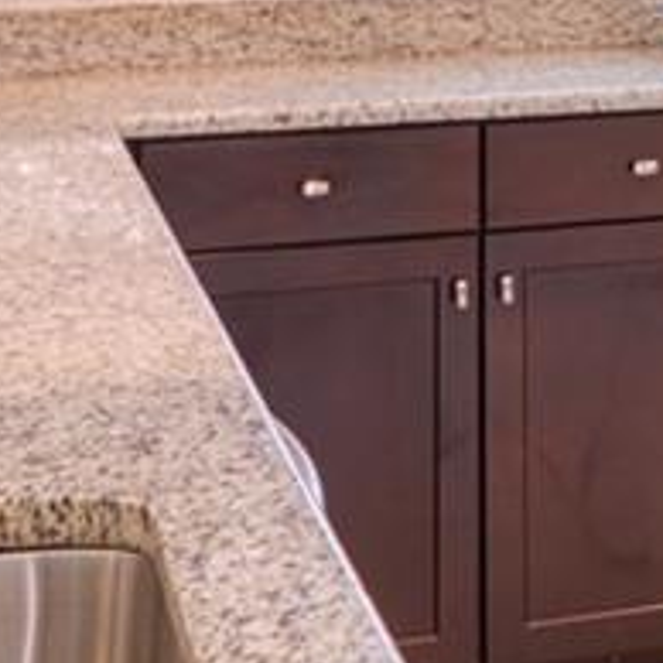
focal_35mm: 122
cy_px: -326
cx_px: 1148
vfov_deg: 13.4
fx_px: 2654
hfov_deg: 13.0
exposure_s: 1/13
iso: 200
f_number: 8
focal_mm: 17.5
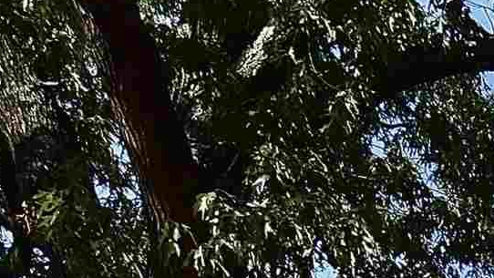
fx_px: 1166
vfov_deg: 9.6
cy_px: 893
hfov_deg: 12.6
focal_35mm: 89
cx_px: 1379
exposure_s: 1/320
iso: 400
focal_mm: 10
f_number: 11
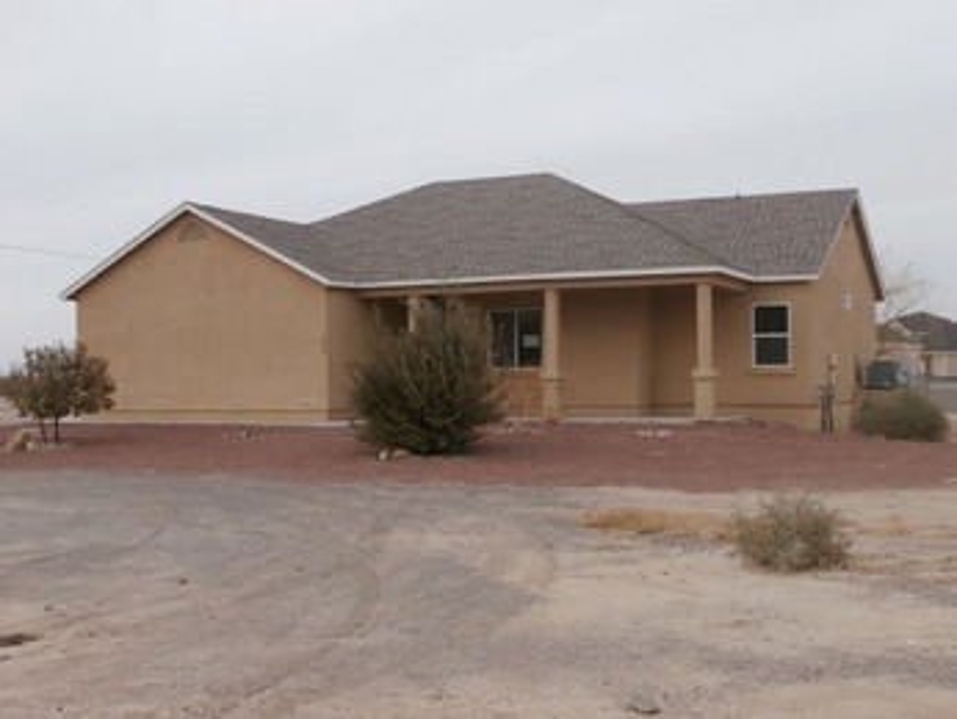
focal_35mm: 47
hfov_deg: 40.4
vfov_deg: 30.9
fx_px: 1300
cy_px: 360
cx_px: 478
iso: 100
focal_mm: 8.29
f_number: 4.2
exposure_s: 1/400
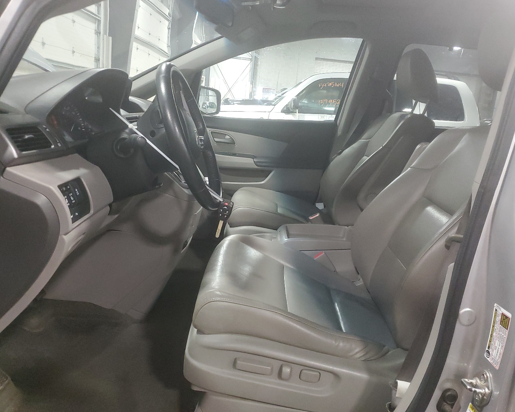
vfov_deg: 51.5
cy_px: 199
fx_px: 427
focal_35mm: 28
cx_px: 279
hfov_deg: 62.1
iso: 405
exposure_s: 1/60.2
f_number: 1.5
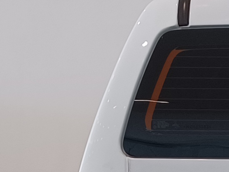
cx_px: 399
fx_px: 1191
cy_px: 392
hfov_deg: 10.4
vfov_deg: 7.7
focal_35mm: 180
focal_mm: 4.6
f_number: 1.8
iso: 160
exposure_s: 1/60
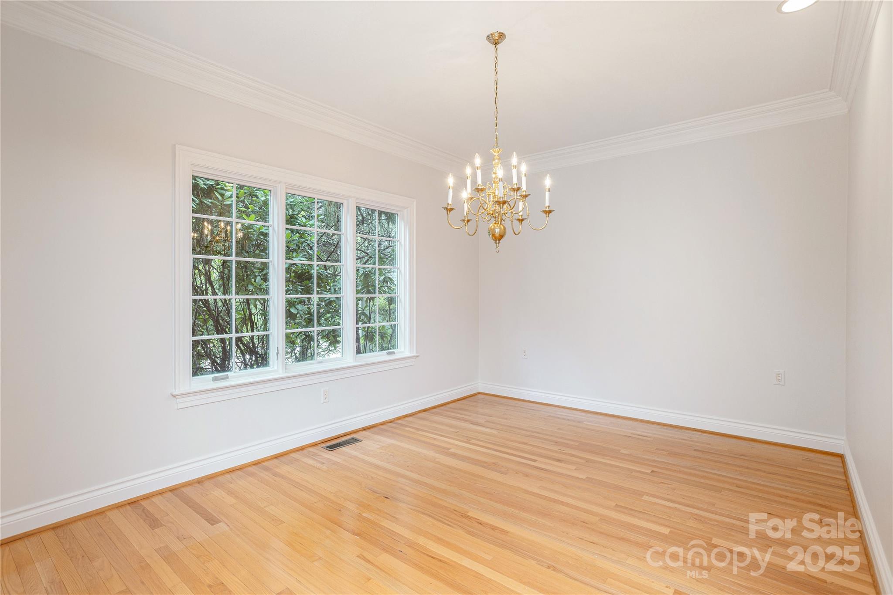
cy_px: 298
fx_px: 422
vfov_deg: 70.5
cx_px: 446
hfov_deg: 93.3
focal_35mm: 17
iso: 320
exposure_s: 1/40
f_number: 7.1
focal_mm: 17
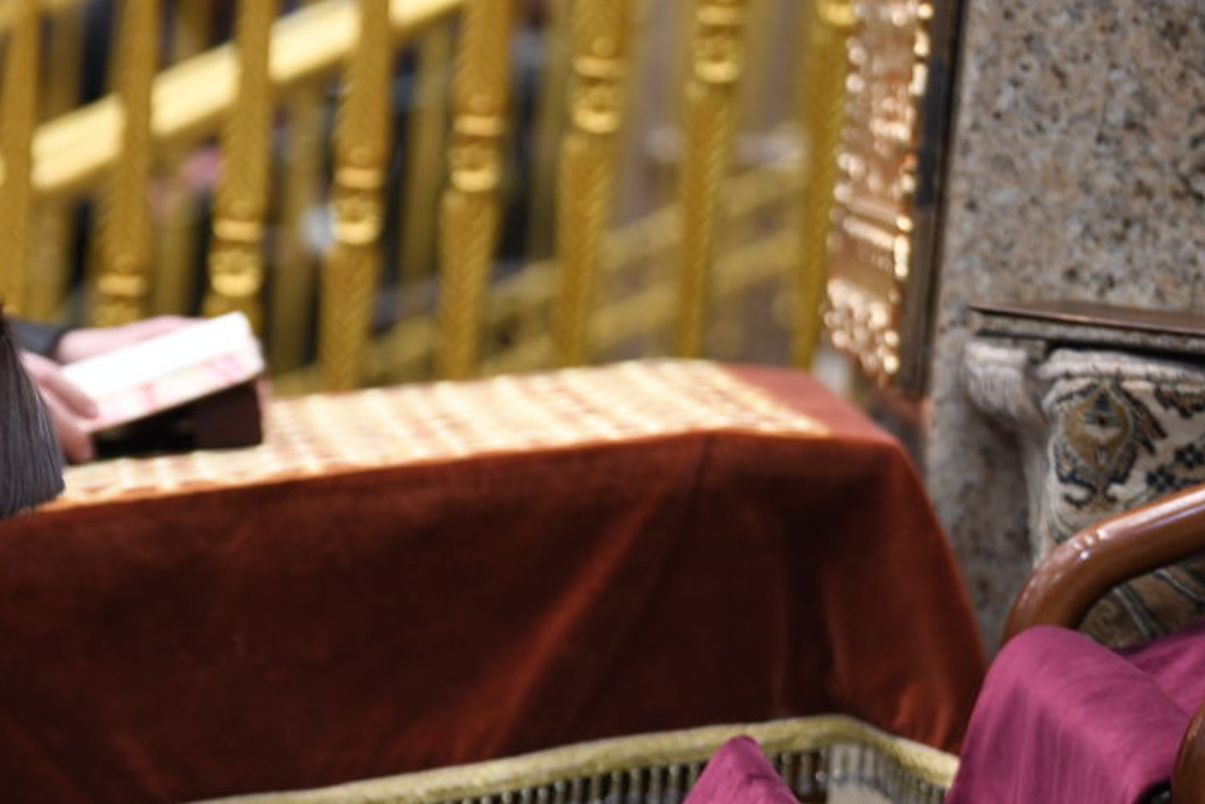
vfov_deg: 6.9
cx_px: 55
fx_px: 6662
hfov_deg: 10.3
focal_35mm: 199
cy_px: 719
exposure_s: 1/100
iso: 1000
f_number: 2.8
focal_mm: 100
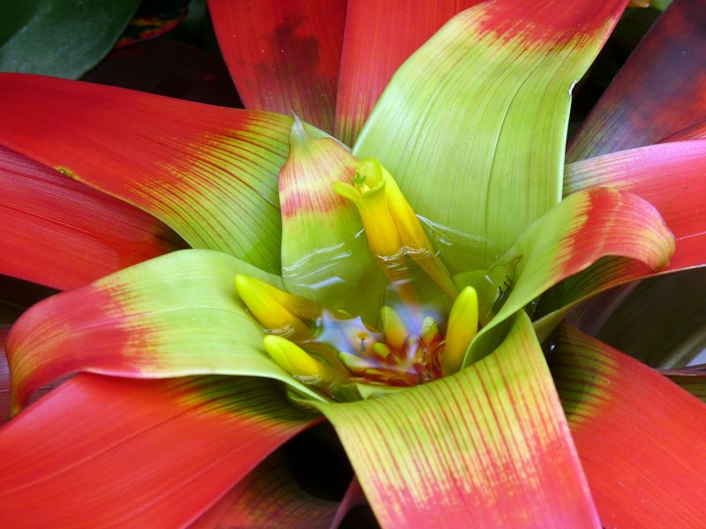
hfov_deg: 9.7
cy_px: 264
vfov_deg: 7.2
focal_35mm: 205
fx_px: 4181
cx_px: 353
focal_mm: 36.4
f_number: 3.7
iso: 100
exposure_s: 1/100
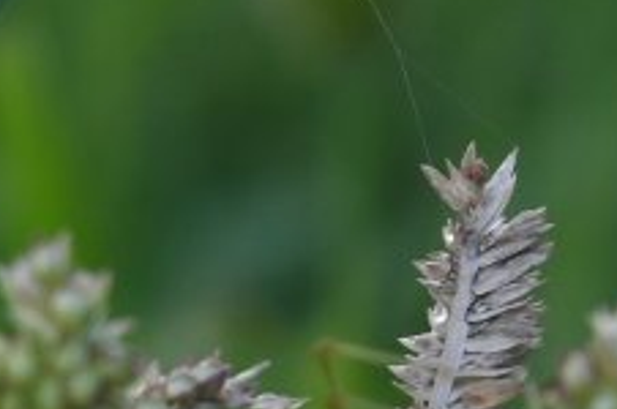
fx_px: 9105
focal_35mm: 532
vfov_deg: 2.6
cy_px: -394
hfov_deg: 3.8
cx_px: -568
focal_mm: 50
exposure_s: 1/60
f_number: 6.3
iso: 125
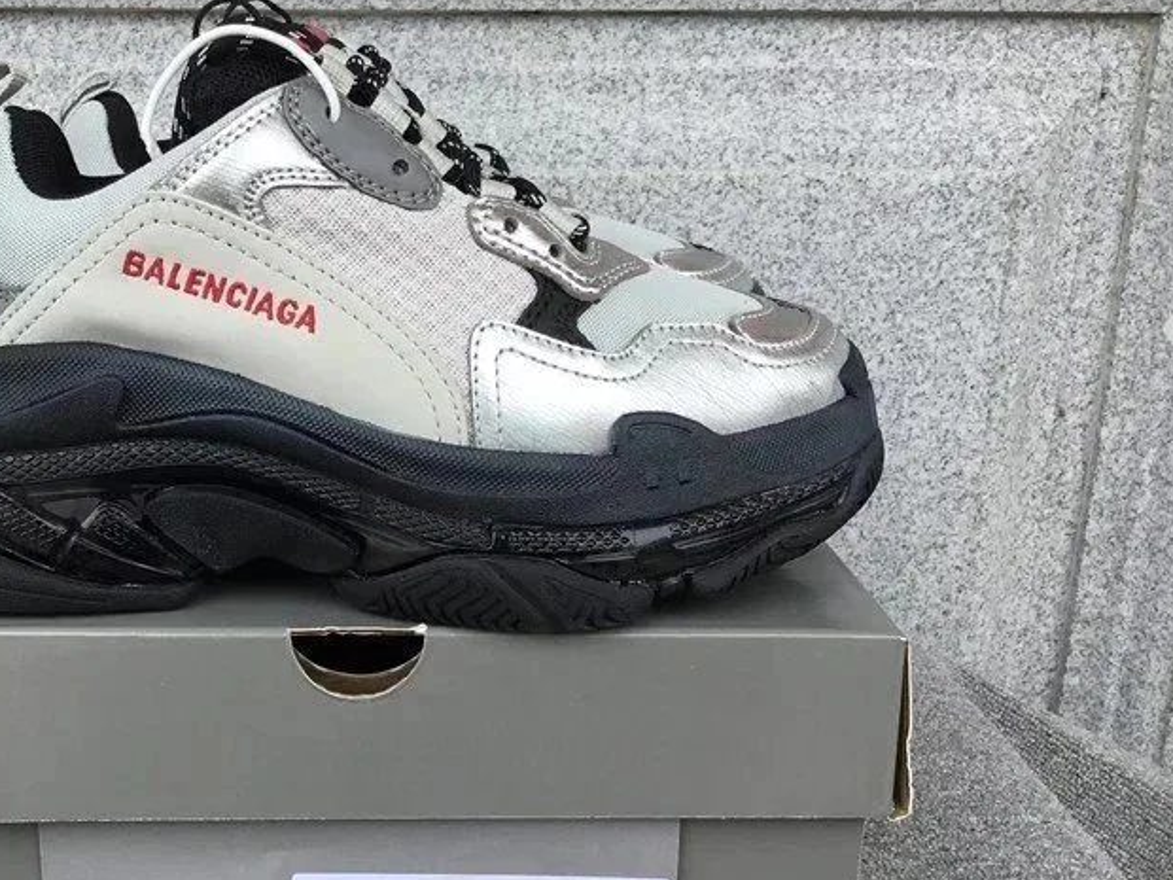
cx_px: 346
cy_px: 497
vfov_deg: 32.1
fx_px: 1525
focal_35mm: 45
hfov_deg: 41.3
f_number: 2.4
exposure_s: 1/331
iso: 25
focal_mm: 3.3
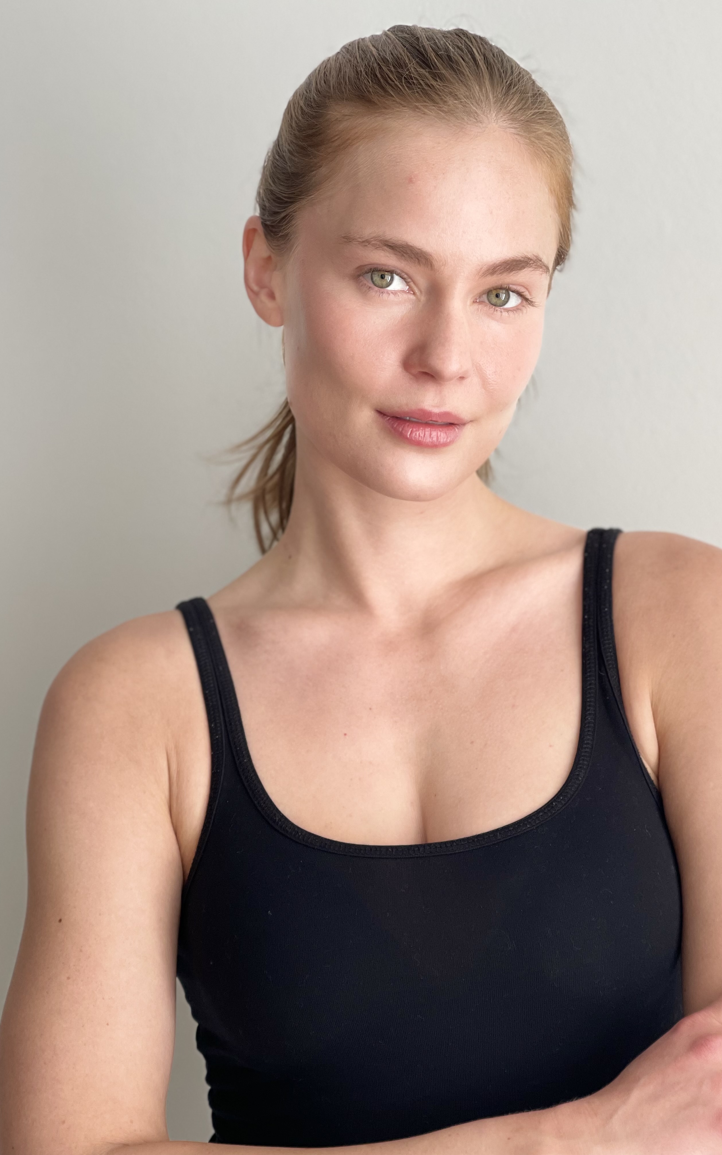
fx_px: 2141
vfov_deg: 30.2
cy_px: 577
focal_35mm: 68
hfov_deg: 19.1
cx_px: 402
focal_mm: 7.5
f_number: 2.2
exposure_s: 1/121
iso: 50
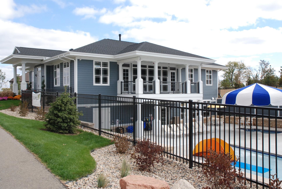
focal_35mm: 33
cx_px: 141
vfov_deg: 40.1
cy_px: 94
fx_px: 259
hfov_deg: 57.2
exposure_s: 1/500
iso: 800
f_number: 11
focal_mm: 22
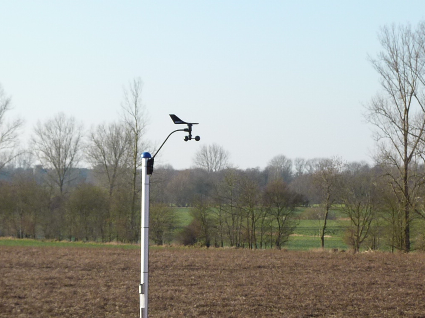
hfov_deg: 11.1
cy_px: 189
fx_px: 2185
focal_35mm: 178
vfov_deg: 8.3
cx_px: 171
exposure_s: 1/320
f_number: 4.2
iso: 80
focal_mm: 12.8
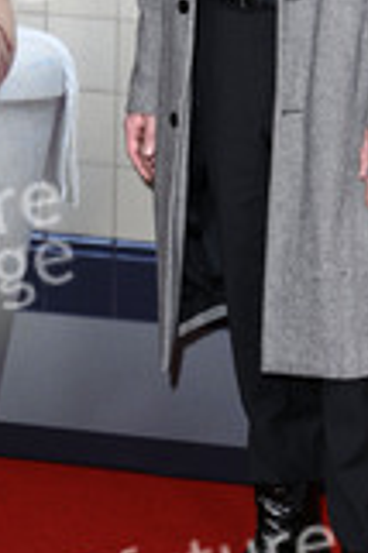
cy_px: 93
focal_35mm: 124
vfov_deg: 16.4
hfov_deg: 11.0
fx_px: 1905
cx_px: 272
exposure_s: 1/250
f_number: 5.6
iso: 800
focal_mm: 50
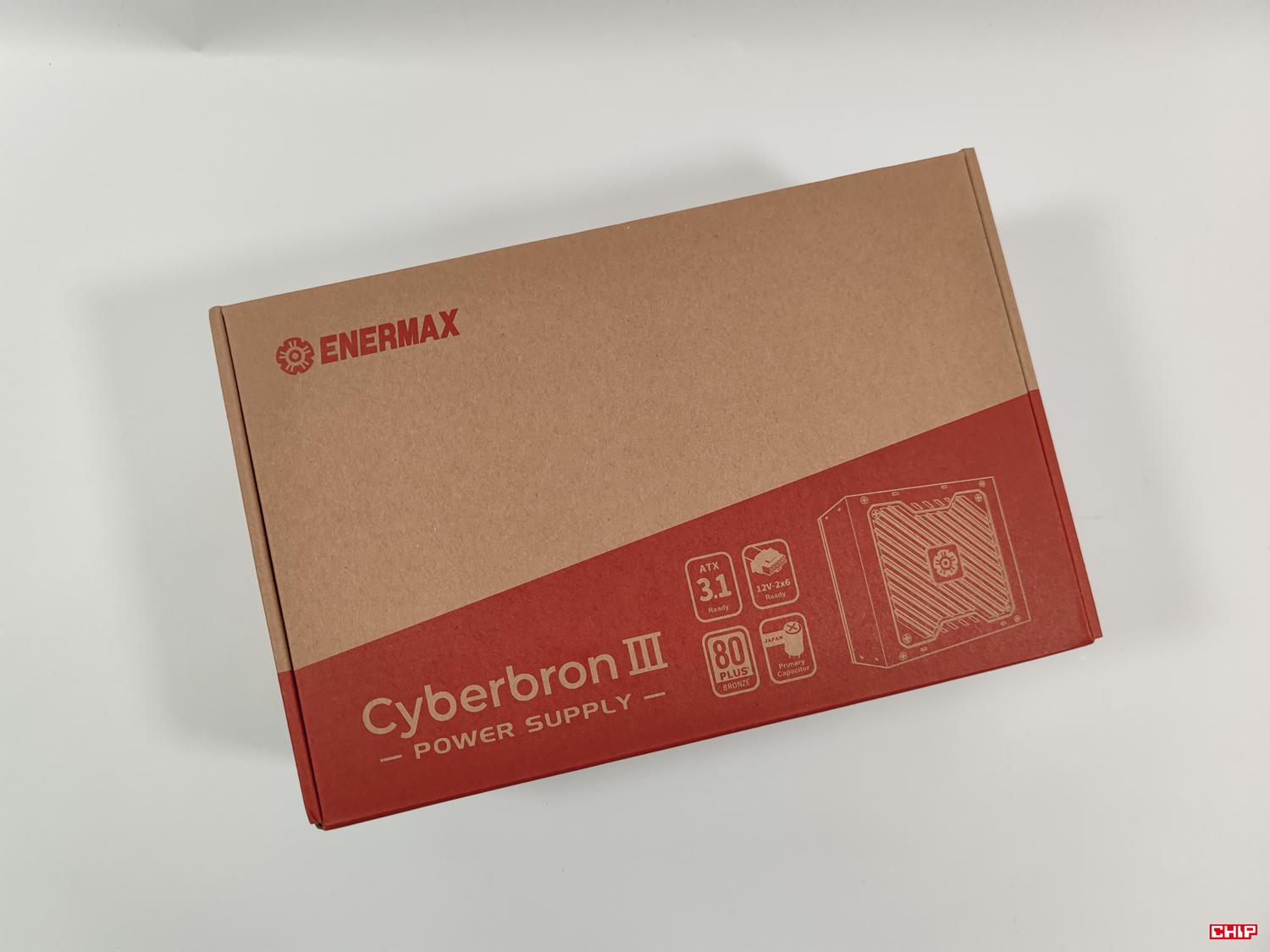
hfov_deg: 69.4
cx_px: 635
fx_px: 917
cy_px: 476
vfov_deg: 54.9
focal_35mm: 25
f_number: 1.85
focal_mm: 6.78
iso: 78
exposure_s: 1/100
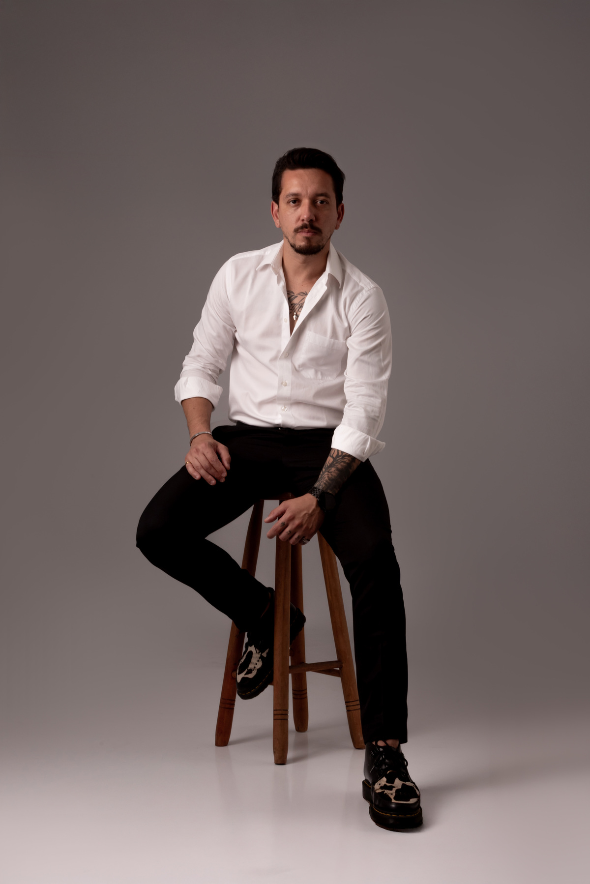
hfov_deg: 33.4
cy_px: 442
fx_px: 983
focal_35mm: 40
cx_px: 295
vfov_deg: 48.4
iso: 250
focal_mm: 40
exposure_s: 1/160
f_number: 20
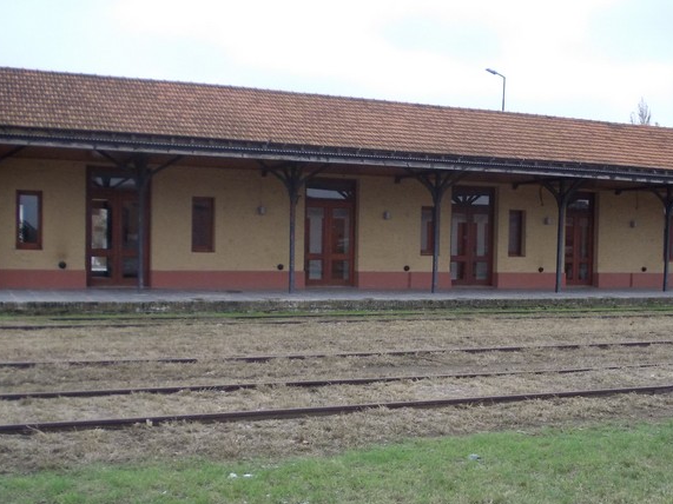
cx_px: 402
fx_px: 991
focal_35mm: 51
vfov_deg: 28.5
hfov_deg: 37.4
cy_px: 300
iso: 140
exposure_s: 1/250
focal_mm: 5.3
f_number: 3.1
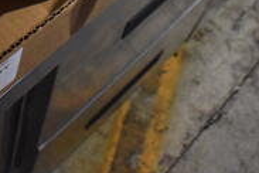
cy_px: -113
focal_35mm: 90
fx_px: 647
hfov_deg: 22.4
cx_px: 58
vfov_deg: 13.9
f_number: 3.5
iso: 4000
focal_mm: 18
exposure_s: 1/125
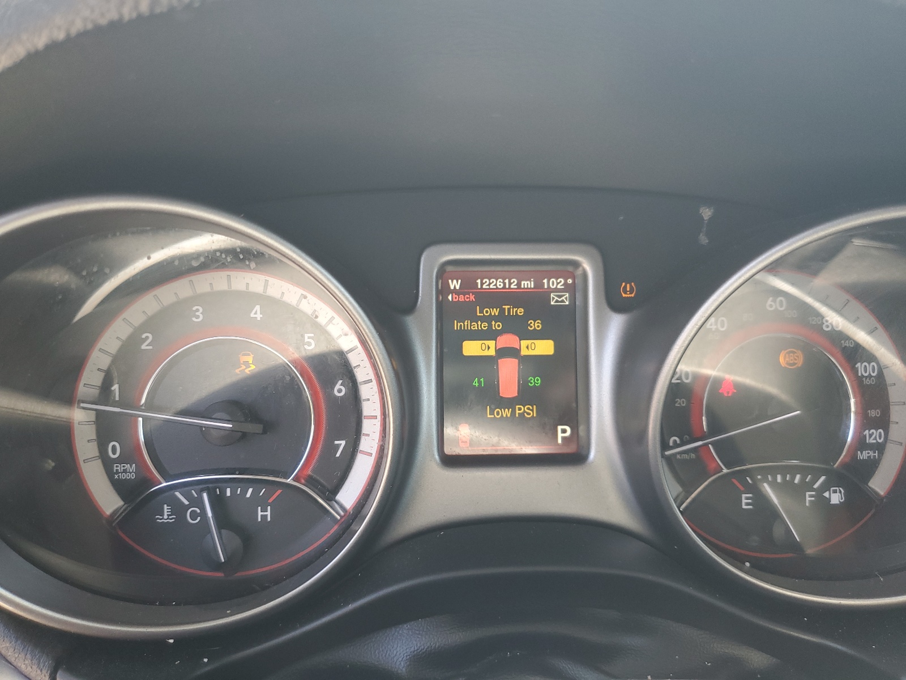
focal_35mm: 26
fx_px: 680
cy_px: 340
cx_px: 453
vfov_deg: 53.1
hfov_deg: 67.3
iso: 65
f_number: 1.5
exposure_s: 1/120
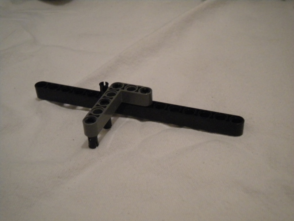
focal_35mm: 52
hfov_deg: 36.8
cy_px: 110
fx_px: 442
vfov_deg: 28.0
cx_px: 147
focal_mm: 9.3
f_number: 3.9
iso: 800
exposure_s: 1/27.3
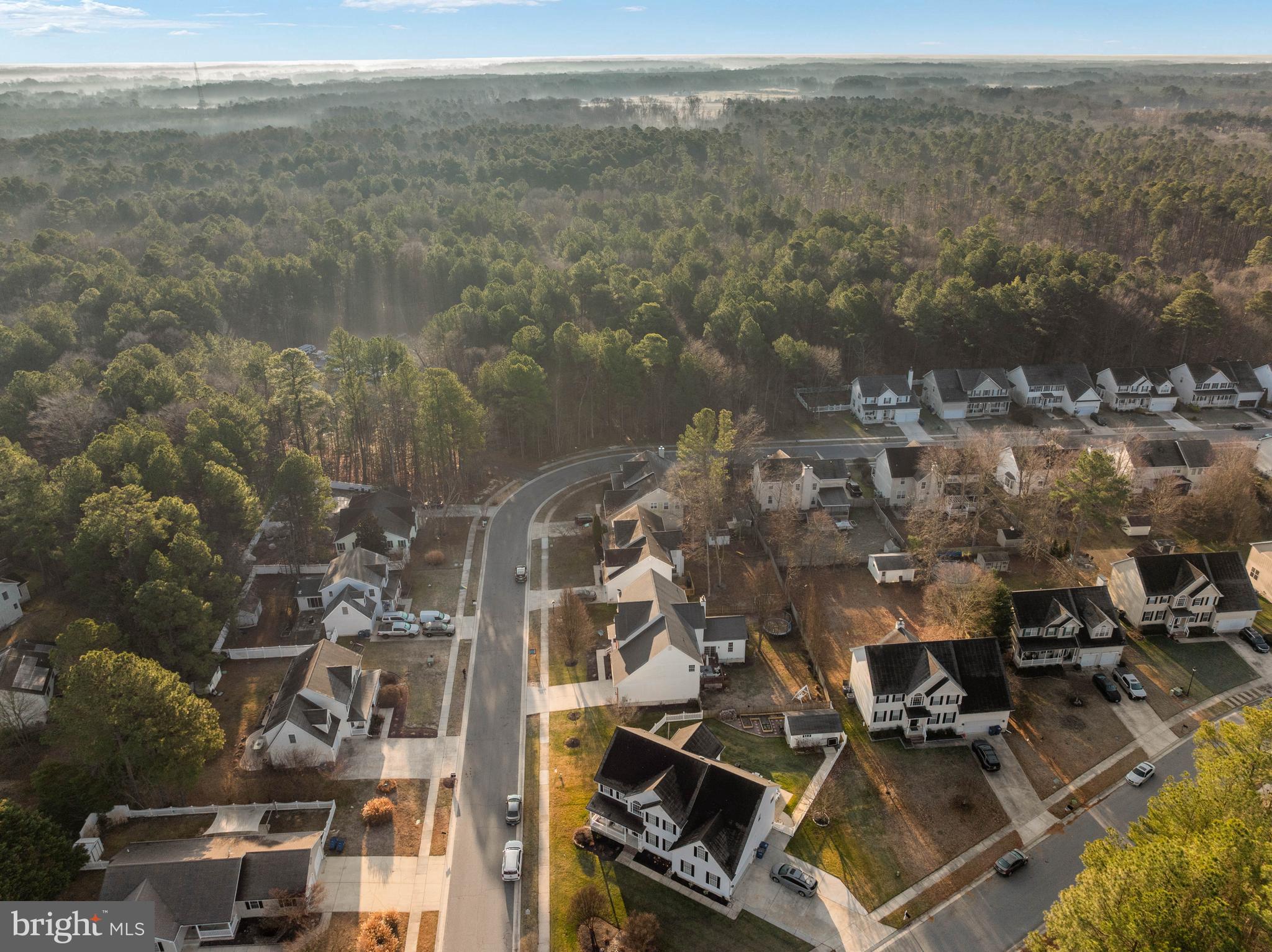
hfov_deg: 71.6
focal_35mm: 24
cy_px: 476
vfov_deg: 56.8
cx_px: 636
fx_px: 881
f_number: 3.2
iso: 100
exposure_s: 1/120
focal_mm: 12.29
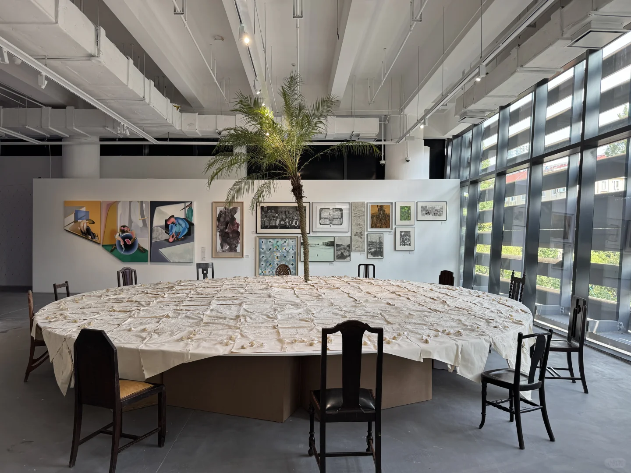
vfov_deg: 56.8
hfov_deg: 71.6
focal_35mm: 24
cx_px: 316
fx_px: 437
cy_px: 236
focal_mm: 6.76
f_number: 1.78
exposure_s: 1/121
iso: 64
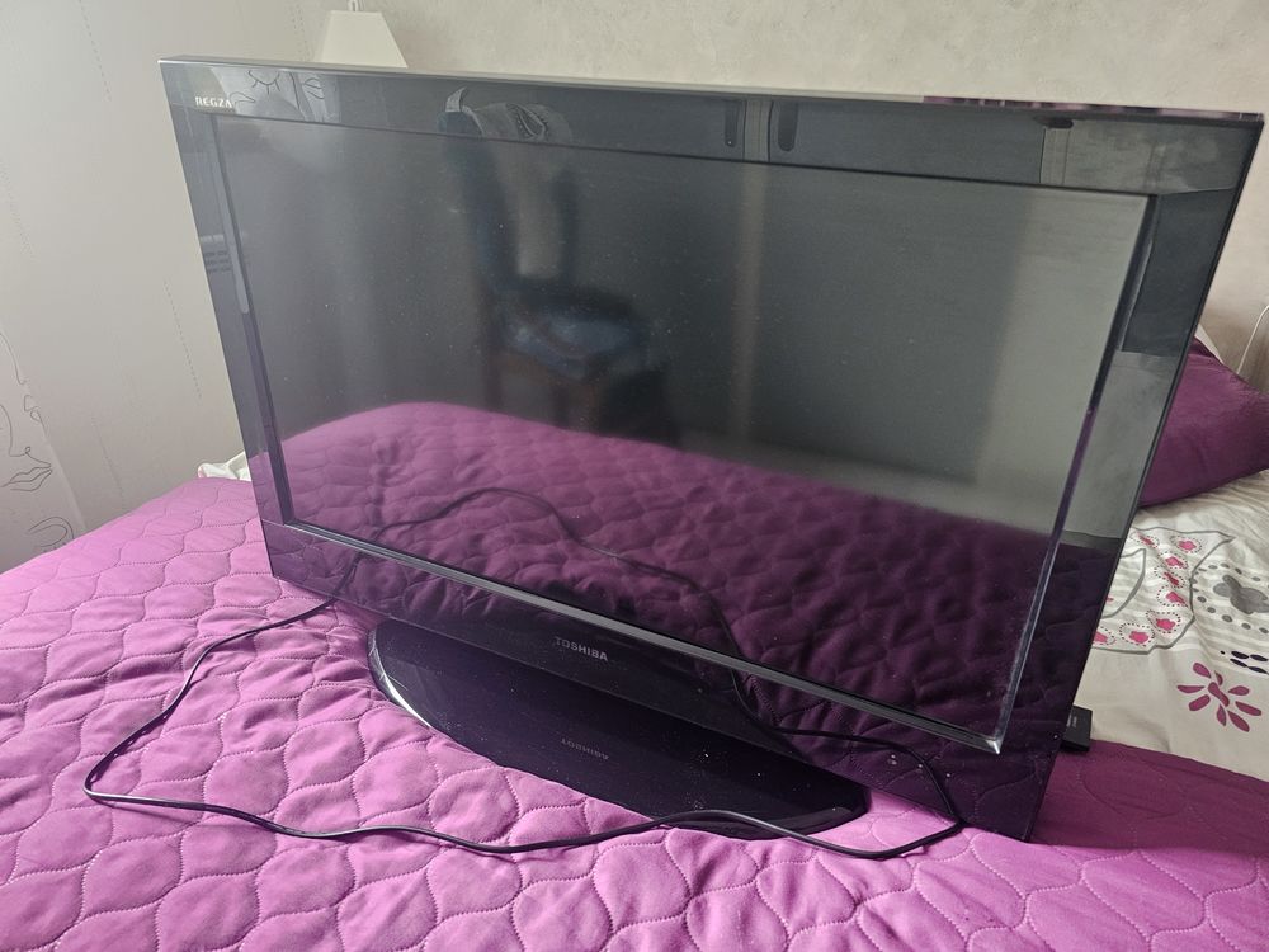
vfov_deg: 58.9
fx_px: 843
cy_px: 476
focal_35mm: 23
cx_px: 634
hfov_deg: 73.9
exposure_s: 1/120
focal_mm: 6.3
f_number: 1.7
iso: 1000
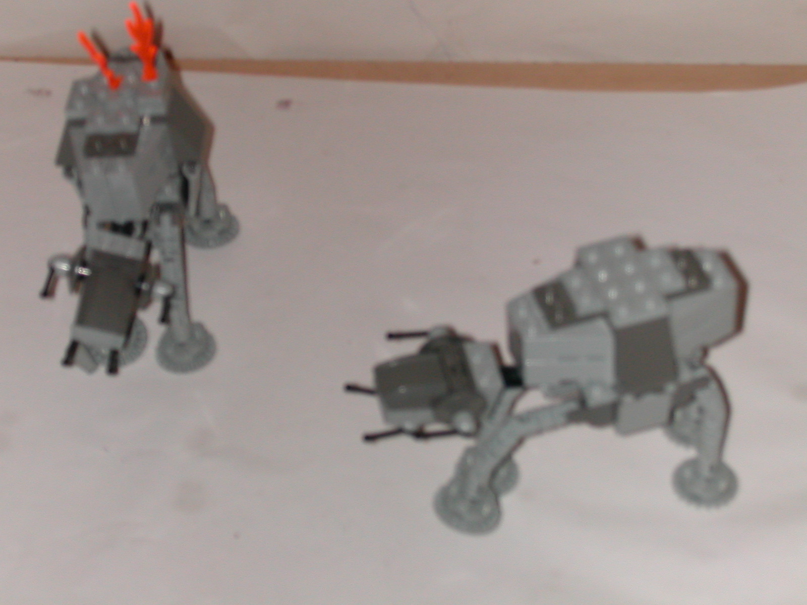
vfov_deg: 19.1
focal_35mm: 77
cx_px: 404
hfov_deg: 25.3
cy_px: 302
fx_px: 1795
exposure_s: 1/59.9
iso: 100
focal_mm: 11.8
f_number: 4
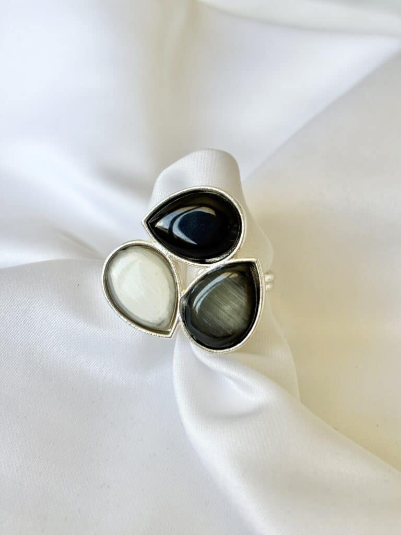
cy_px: 268
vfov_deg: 36.8
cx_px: 200
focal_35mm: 52
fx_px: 803
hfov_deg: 28.0
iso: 32
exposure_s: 1/152
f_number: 1.6
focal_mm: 5.96
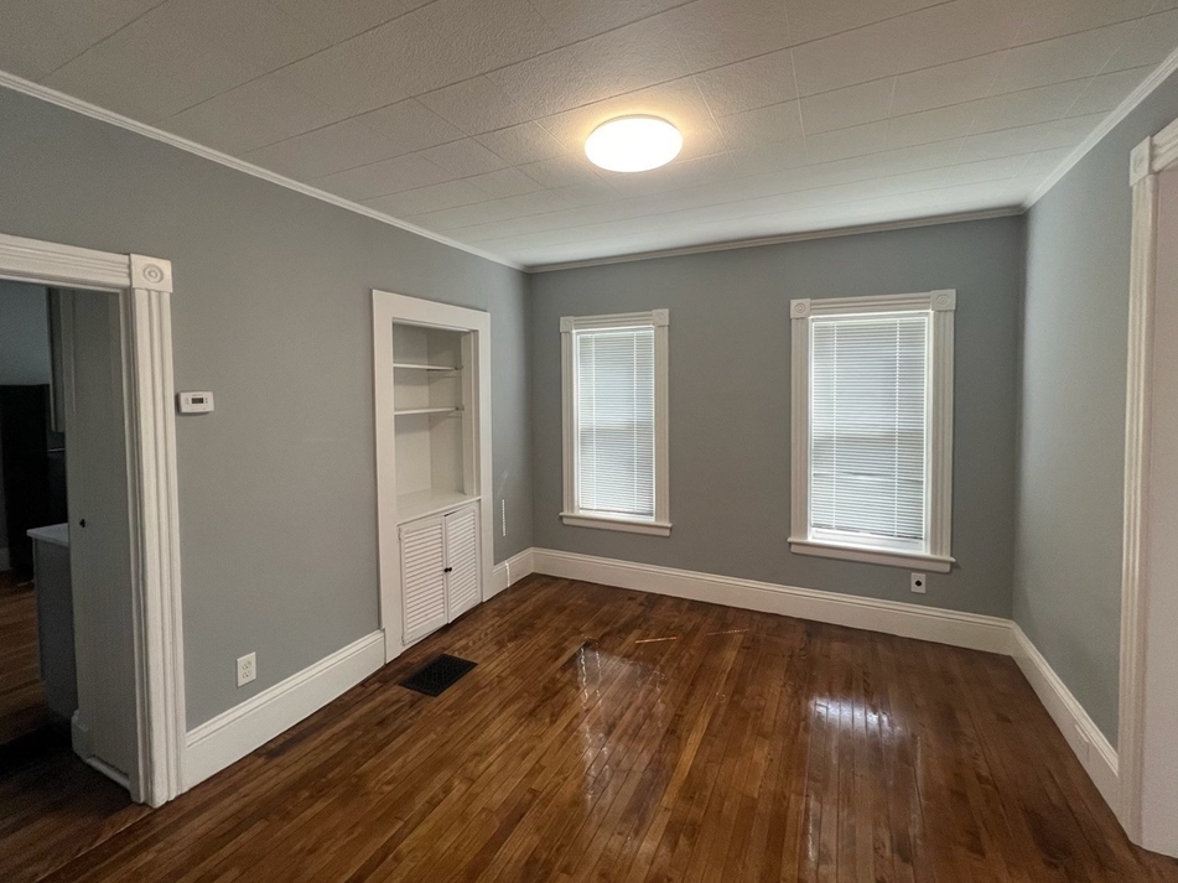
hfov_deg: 102.0
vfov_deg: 85.5
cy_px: 411
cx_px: 606
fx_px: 476
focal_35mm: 14
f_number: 1.8
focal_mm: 1.57
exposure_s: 1/120
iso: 125
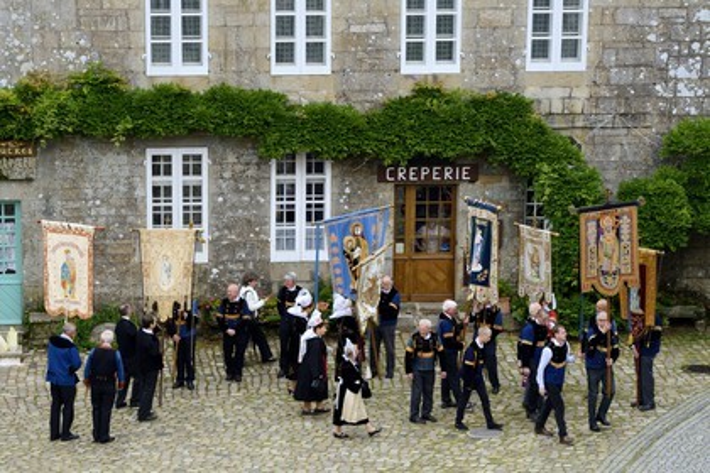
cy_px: 236
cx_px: 355
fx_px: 2564
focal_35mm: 130
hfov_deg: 15.8
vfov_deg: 10.5
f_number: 9
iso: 400
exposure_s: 1/250
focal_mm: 130
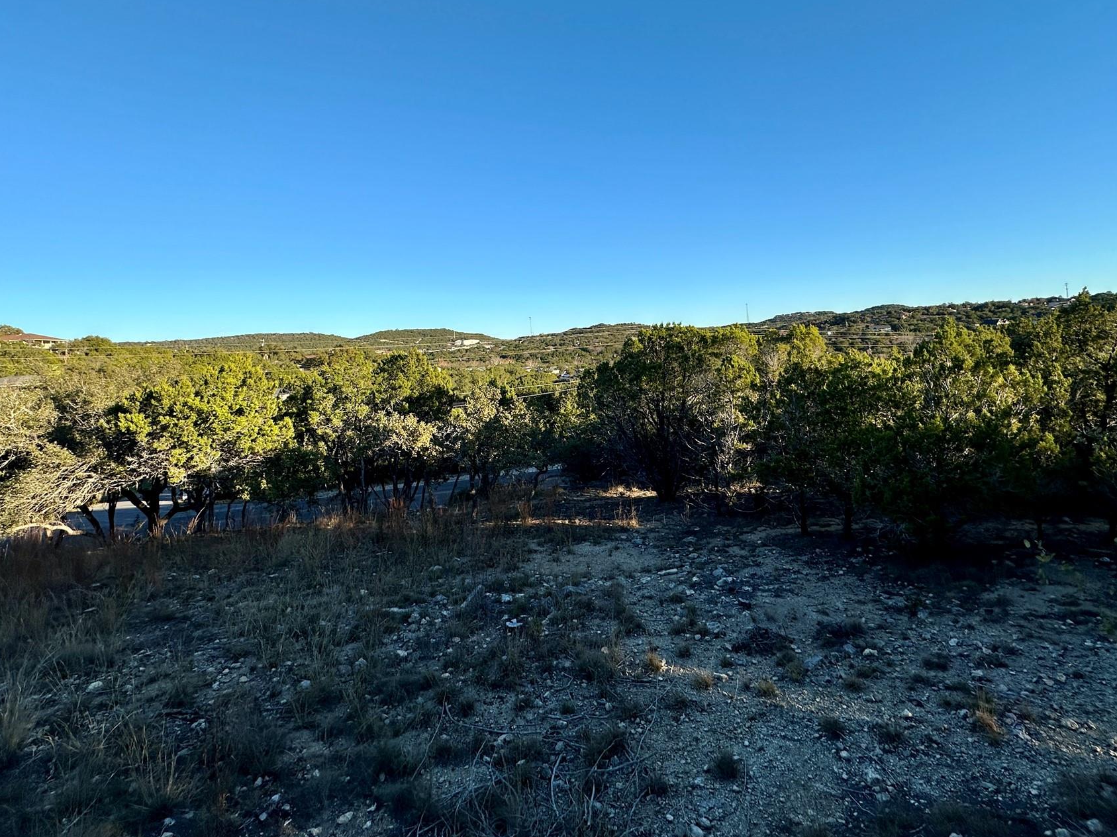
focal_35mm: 17
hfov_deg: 91.0
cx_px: 548
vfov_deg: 73.9
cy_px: 332
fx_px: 549
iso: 50
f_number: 2.2
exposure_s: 1/1208
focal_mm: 2.22
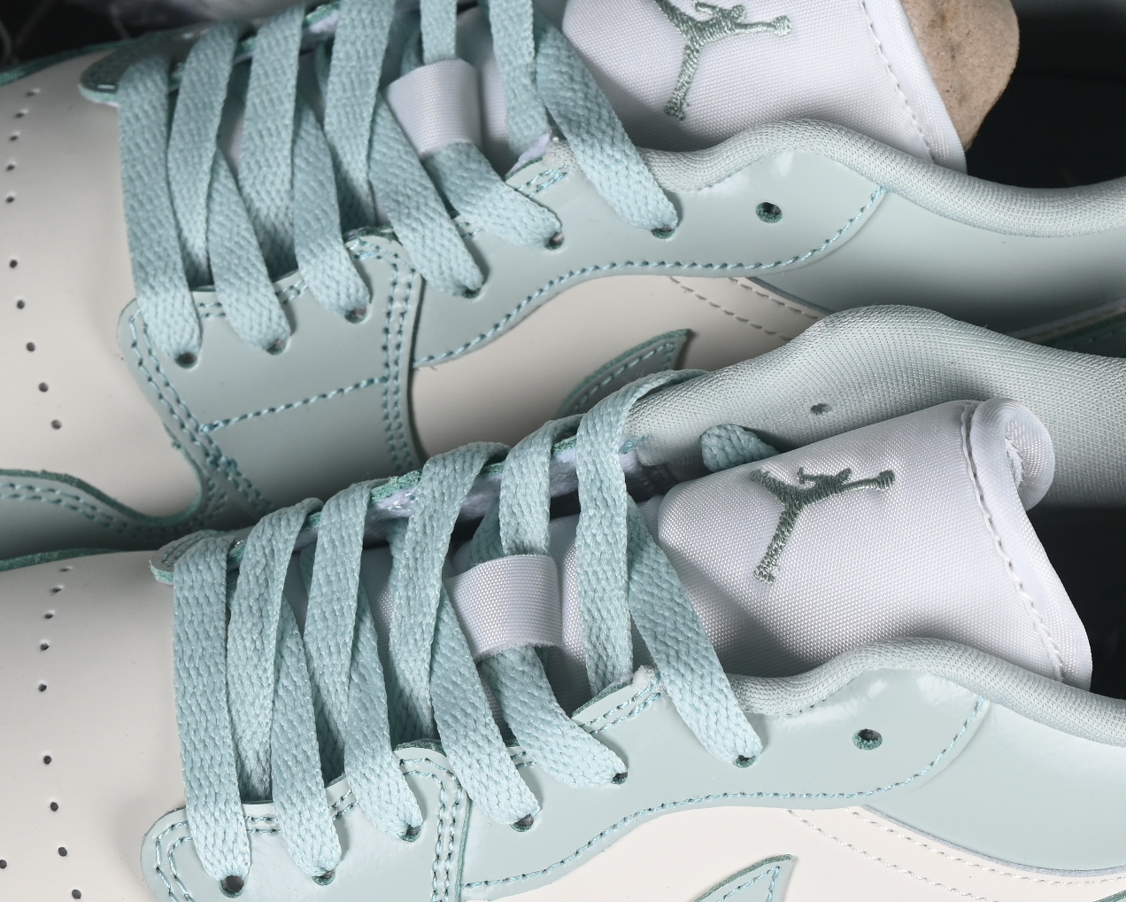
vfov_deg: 10.0
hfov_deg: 12.5
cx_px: 528
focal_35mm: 154
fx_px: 5133
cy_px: 591
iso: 160
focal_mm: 50
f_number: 7.1
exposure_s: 1/80
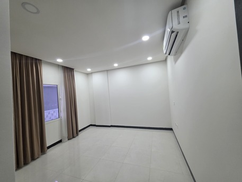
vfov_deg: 89.9
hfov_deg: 106.2
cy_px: 91
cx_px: 121
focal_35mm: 13
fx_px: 91
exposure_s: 1/100
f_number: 1.9
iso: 250
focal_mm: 2.2
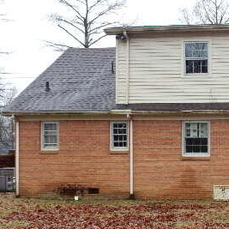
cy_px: 142
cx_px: 259
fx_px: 681
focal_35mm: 91
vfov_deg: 19.1
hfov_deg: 18.3
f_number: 4.2
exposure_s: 1/100
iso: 125
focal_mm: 7.6
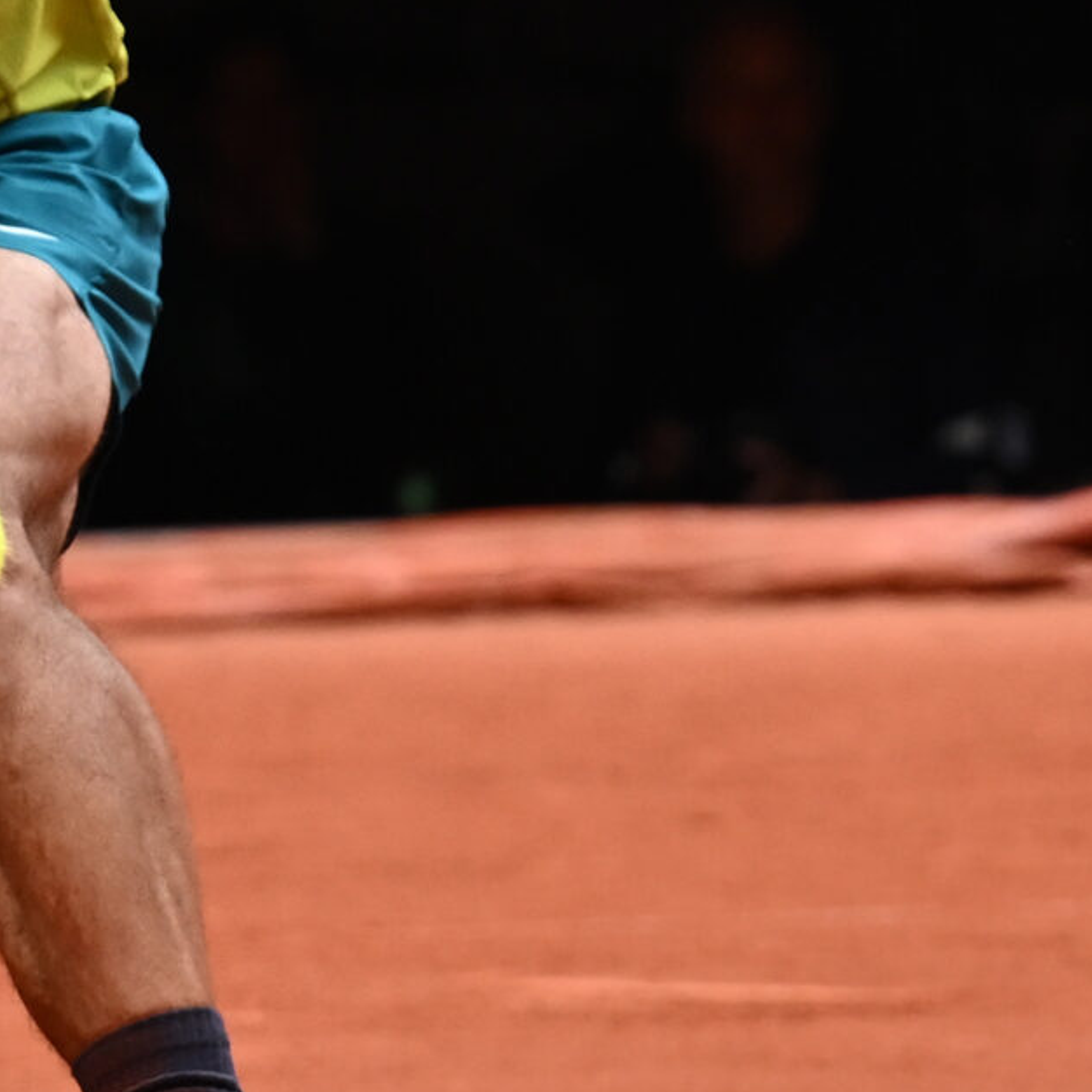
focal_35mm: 678
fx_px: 24198
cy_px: 184
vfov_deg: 2.6
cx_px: -478
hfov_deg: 2.6
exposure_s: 1/1600
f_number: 4
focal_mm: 130
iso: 640
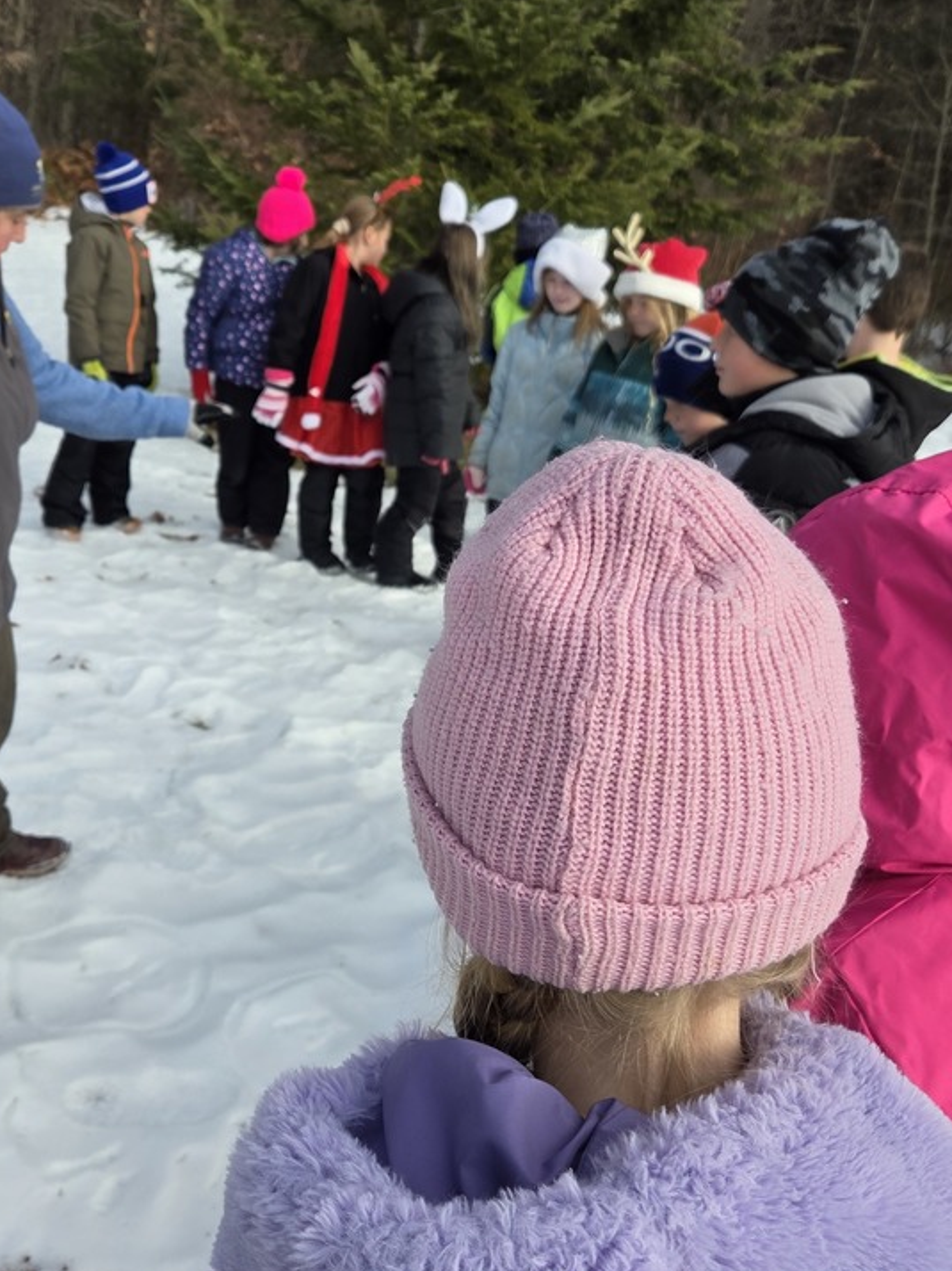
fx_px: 1211
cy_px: 669
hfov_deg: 42.6
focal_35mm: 33
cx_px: 354
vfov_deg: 55.3
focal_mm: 5.4
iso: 80
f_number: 1.8
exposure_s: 1/2483
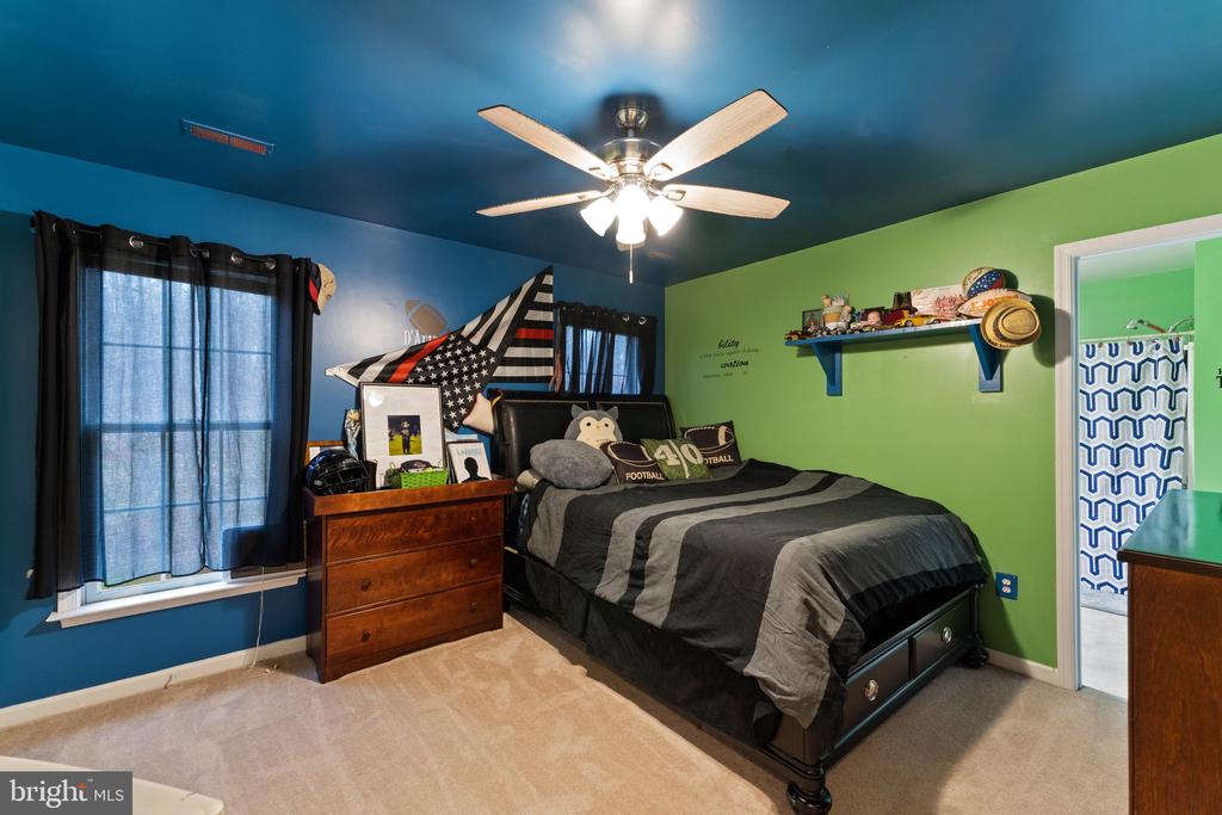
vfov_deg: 81.2
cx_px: 611
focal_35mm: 14
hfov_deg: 104.2
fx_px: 475
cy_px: 408
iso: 640
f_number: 8
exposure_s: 1.6
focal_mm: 14
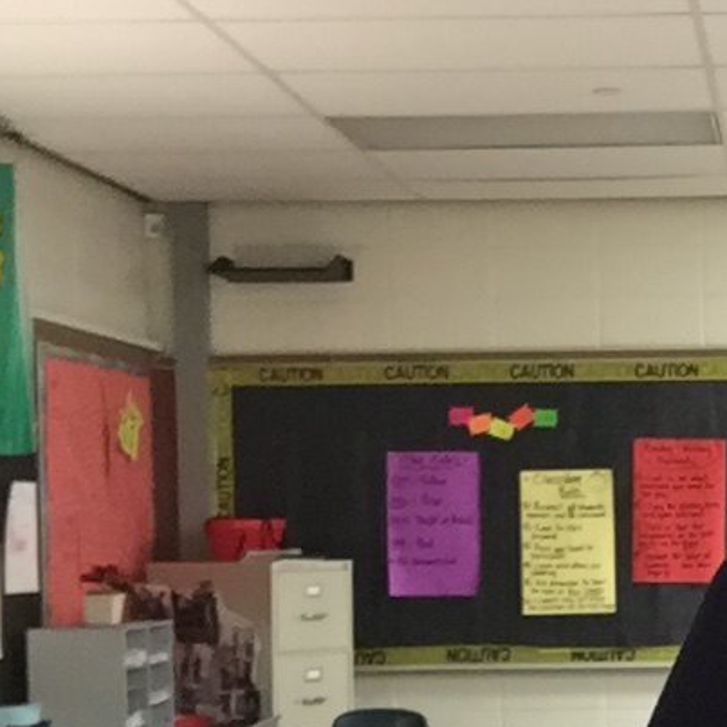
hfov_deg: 19.1
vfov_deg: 19.8
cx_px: 821
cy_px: 547
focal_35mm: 87
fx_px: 2067
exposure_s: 1/30
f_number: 2.2
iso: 250
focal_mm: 2.65
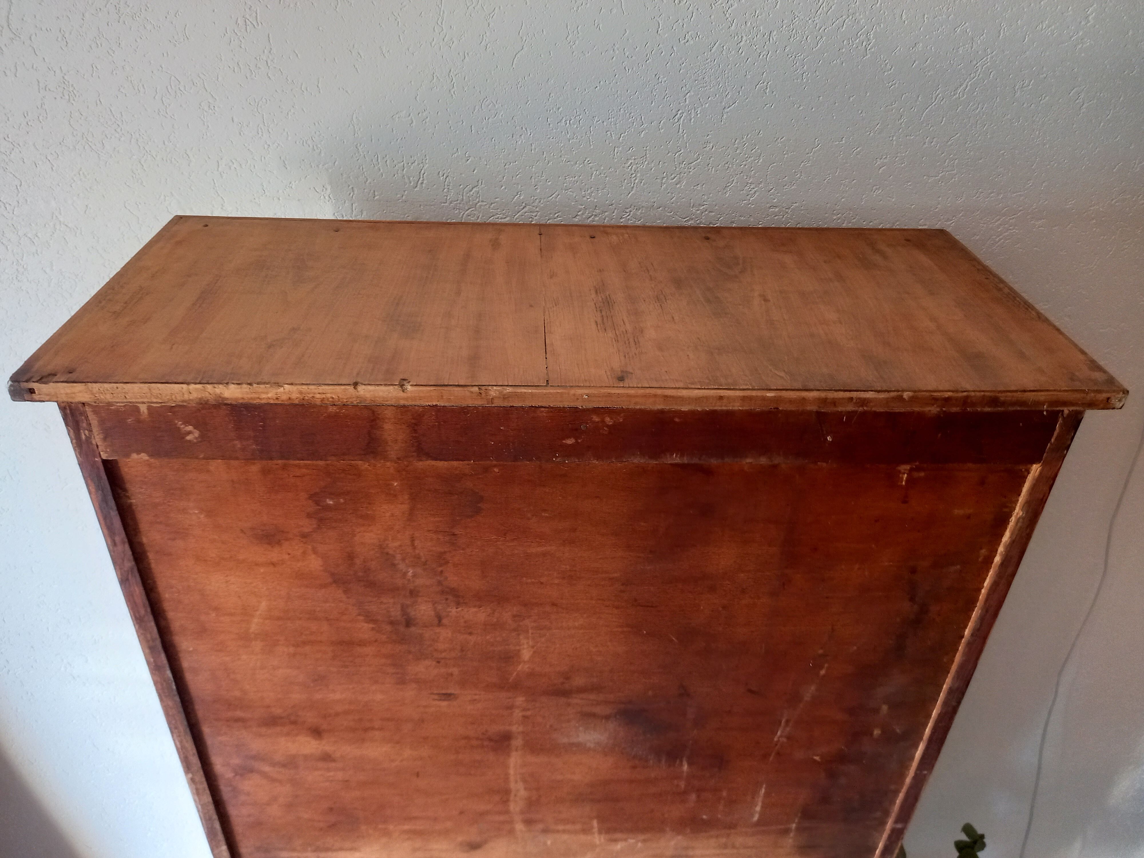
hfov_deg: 69.4
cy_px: 429
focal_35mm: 25
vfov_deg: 54.9
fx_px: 826
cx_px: 572
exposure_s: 1/23
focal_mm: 4.6
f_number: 2
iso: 250
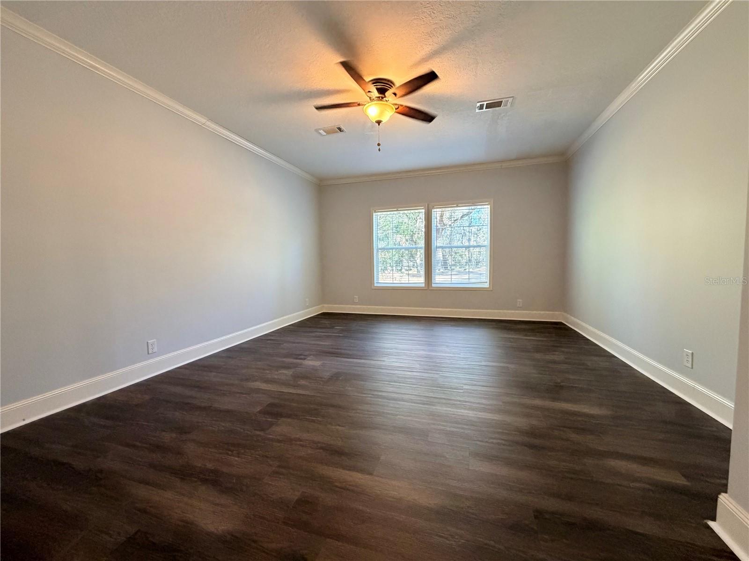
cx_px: 374
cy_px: 280
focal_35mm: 14
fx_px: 303
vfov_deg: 85.7
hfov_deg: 102.1
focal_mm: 2.22
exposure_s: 1/60
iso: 500
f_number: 2.2
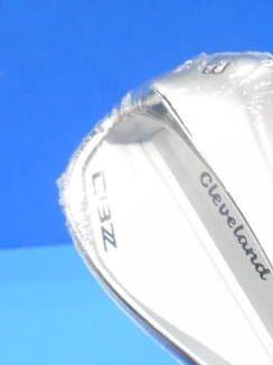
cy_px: 258
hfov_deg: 24.8
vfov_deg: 33.4
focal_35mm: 57
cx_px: 251
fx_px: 600
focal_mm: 5.2
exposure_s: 1/30
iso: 140
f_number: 4
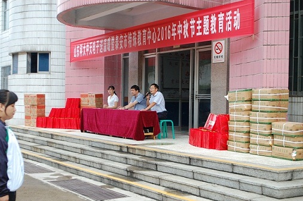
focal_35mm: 54
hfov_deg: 36.9
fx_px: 454
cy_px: 100
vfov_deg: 25.0
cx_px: 152
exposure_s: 1/125
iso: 250
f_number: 5.6
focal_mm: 36
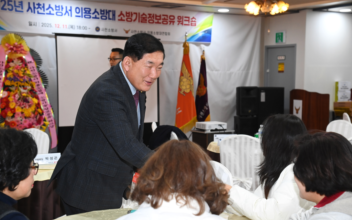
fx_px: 614
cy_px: 117
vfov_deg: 20.3
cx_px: 175
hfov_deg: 32.0
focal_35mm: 64
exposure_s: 1/250
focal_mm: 62
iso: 3200
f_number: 6.3
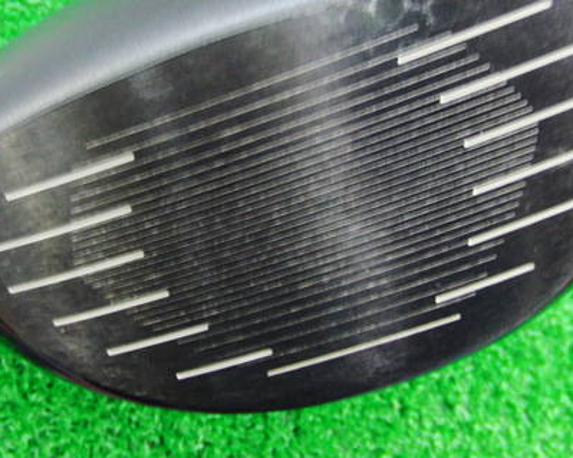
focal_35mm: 58
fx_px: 983
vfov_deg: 26.1
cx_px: 258
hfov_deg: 32.5
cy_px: 172
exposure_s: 1/8
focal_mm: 6.42
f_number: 3.6
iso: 400
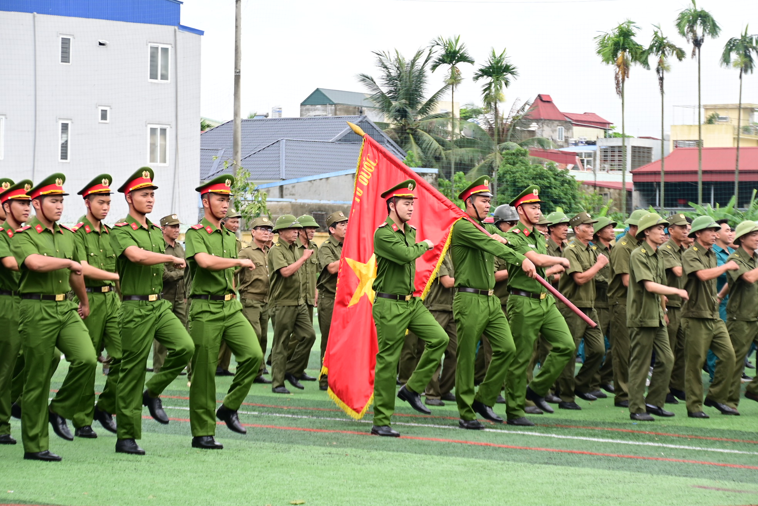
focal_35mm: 120
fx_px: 2526
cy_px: 253
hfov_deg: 17.1
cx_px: 379
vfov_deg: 11.4
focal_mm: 80
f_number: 5.3
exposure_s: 1/200
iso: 160
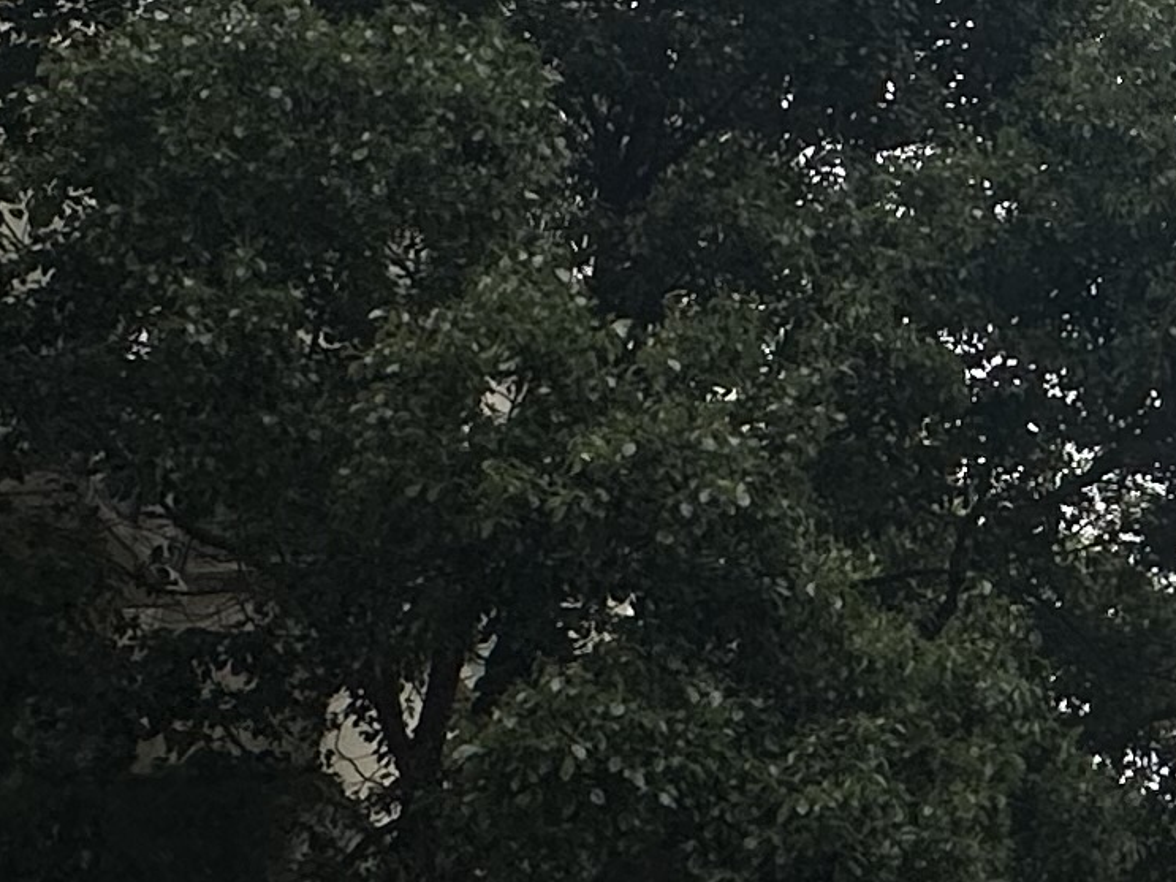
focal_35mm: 76
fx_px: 2582
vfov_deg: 18.8
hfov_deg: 23.5
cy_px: -41
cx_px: 1402
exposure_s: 1/2747
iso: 50
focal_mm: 2.22
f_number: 2.2
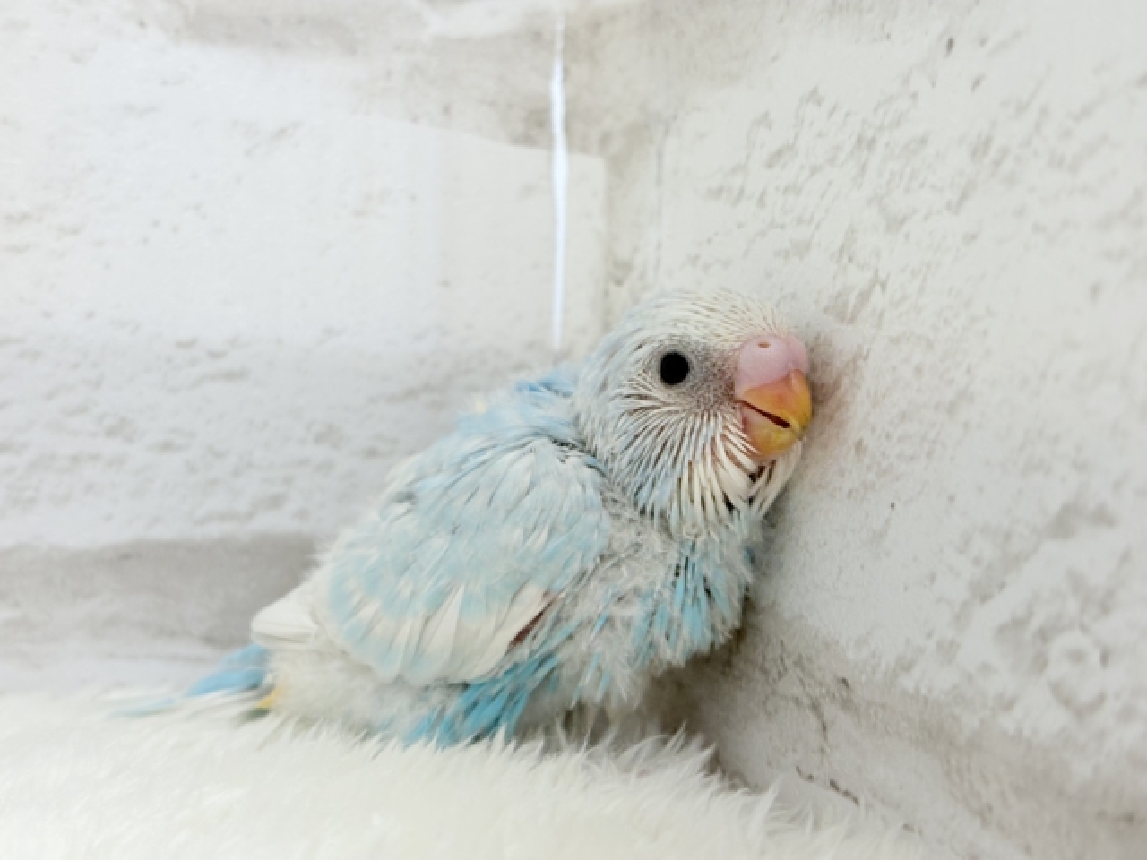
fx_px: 1723
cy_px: 430
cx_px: 574
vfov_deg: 28.0
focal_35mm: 52
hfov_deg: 36.8
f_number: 1.6
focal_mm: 5.96
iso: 100
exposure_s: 1/100
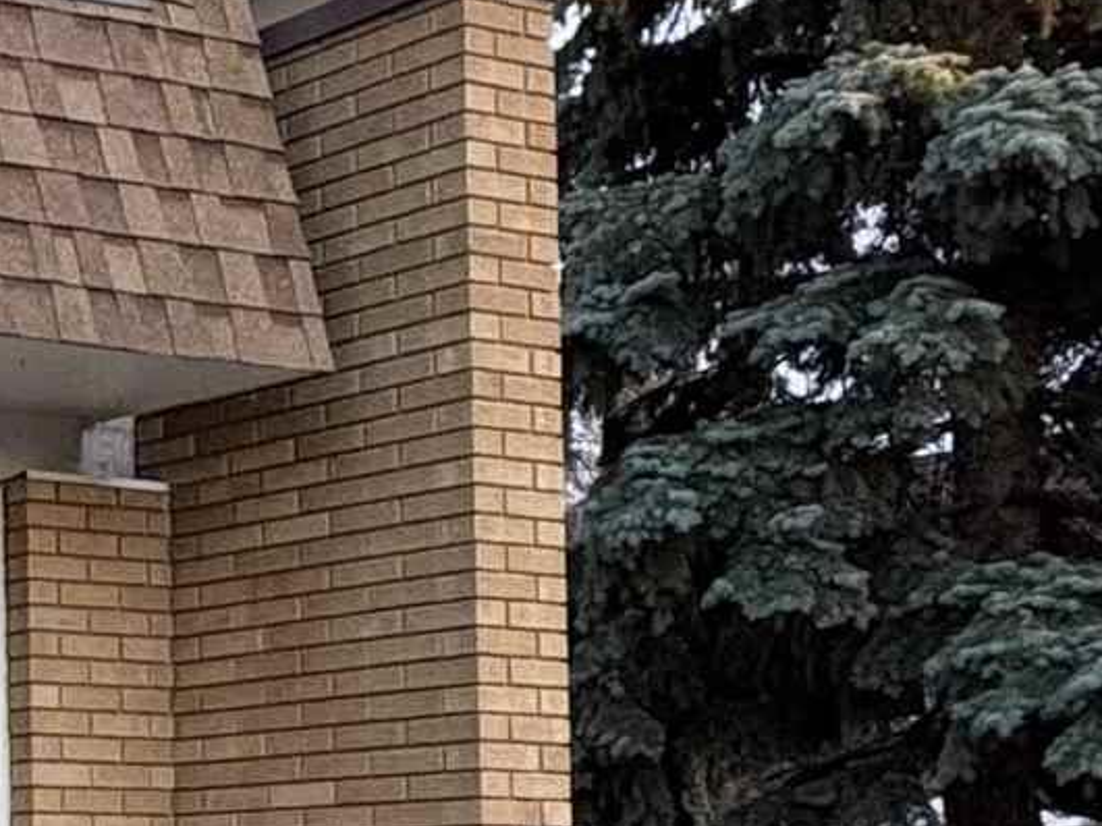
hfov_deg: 18.0
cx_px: -1002
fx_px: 2578
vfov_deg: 17.7
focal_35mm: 81
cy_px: 836
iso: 200
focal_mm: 2.22
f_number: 2.2
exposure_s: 1/99
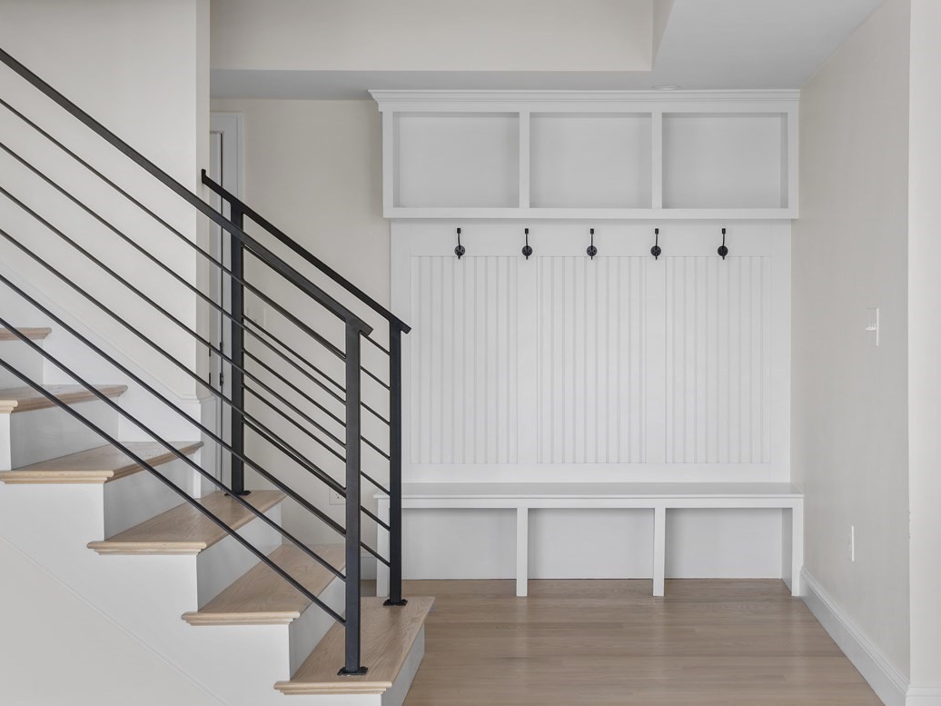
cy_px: 313
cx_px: 604
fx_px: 1549
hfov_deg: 33.6
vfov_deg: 25.6
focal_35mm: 57
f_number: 7.1
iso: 64
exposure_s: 1/10
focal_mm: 30
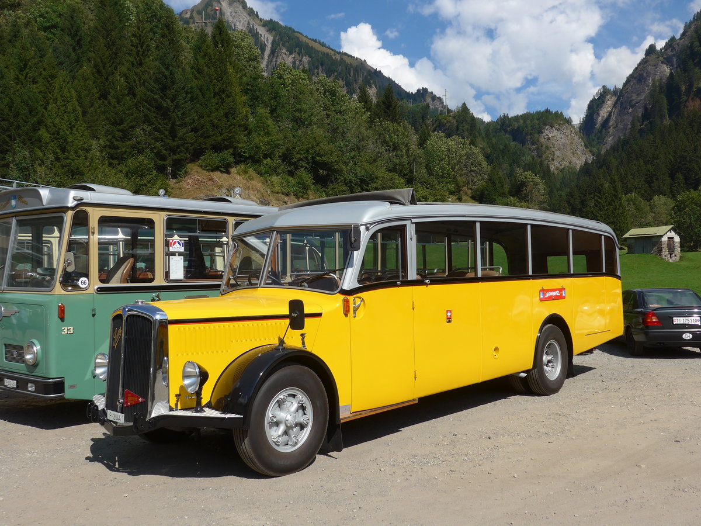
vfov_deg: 41.8
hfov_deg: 54.0
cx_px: 350
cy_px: 263
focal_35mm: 34
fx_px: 689
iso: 80
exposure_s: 1/1600
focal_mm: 7
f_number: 3.2
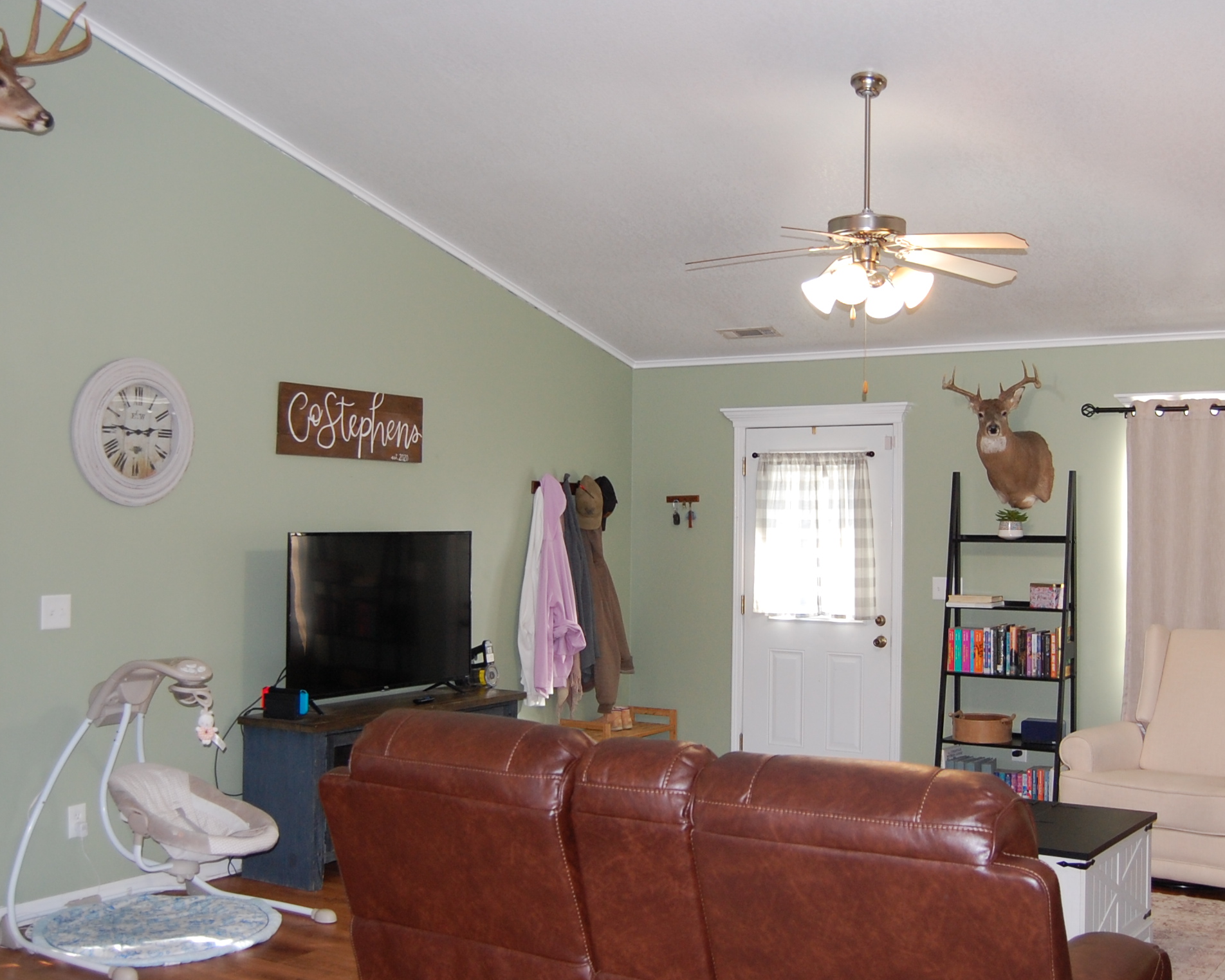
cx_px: 648
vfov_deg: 37.3
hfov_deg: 45.8
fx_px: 1450
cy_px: 450
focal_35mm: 40
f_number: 3.5
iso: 400
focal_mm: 18
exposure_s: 1/60
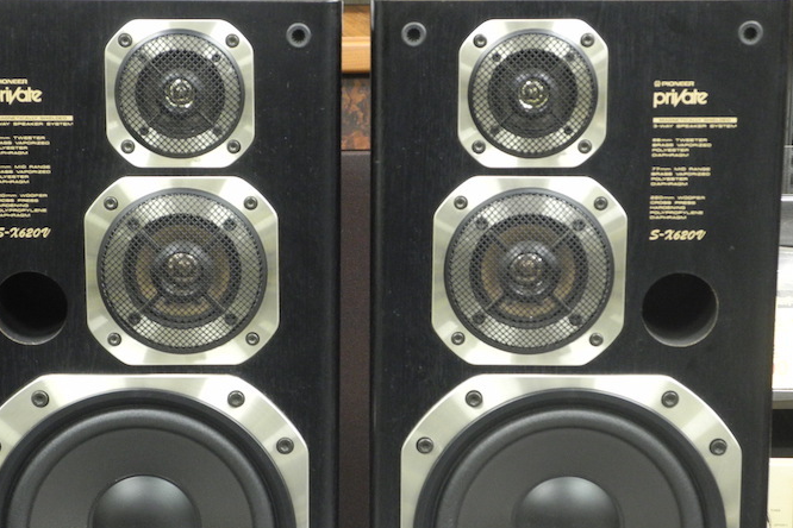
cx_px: 354
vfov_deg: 13.4
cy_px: 318
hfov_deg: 20.0
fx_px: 2247
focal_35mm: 102
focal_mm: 14.5
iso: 400
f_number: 4
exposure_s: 1/7.7
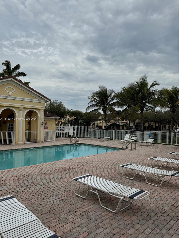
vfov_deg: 71.6
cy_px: 119
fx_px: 165
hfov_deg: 56.8
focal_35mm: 24
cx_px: 90
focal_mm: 6.86
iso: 80
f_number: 1.78
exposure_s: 1/9009
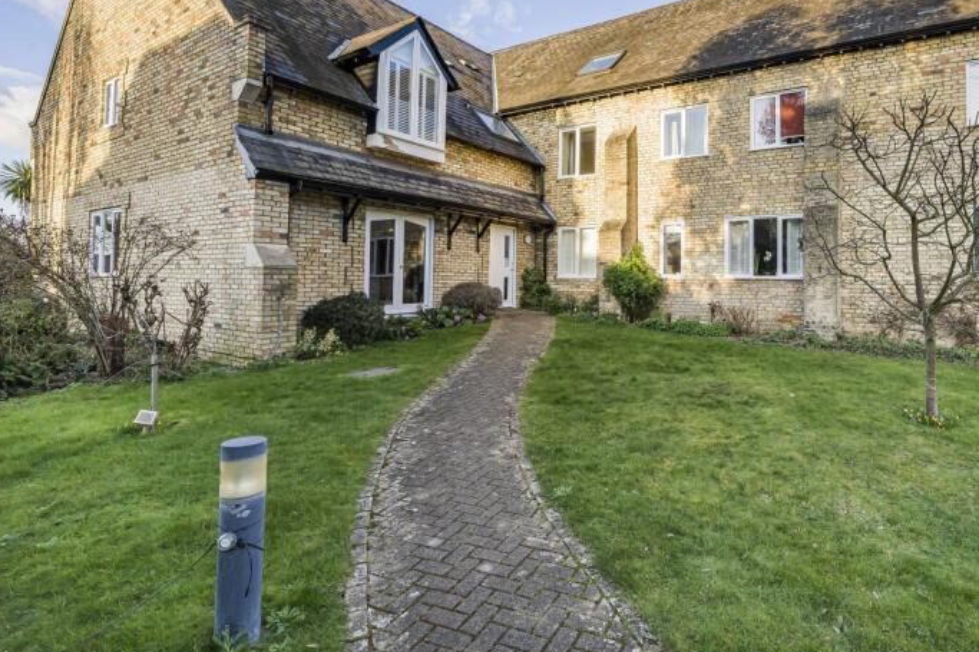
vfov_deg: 66.9
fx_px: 489
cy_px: 269
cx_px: 626
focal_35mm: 18
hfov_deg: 87.8
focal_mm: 12
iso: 320
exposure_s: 1/160
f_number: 9
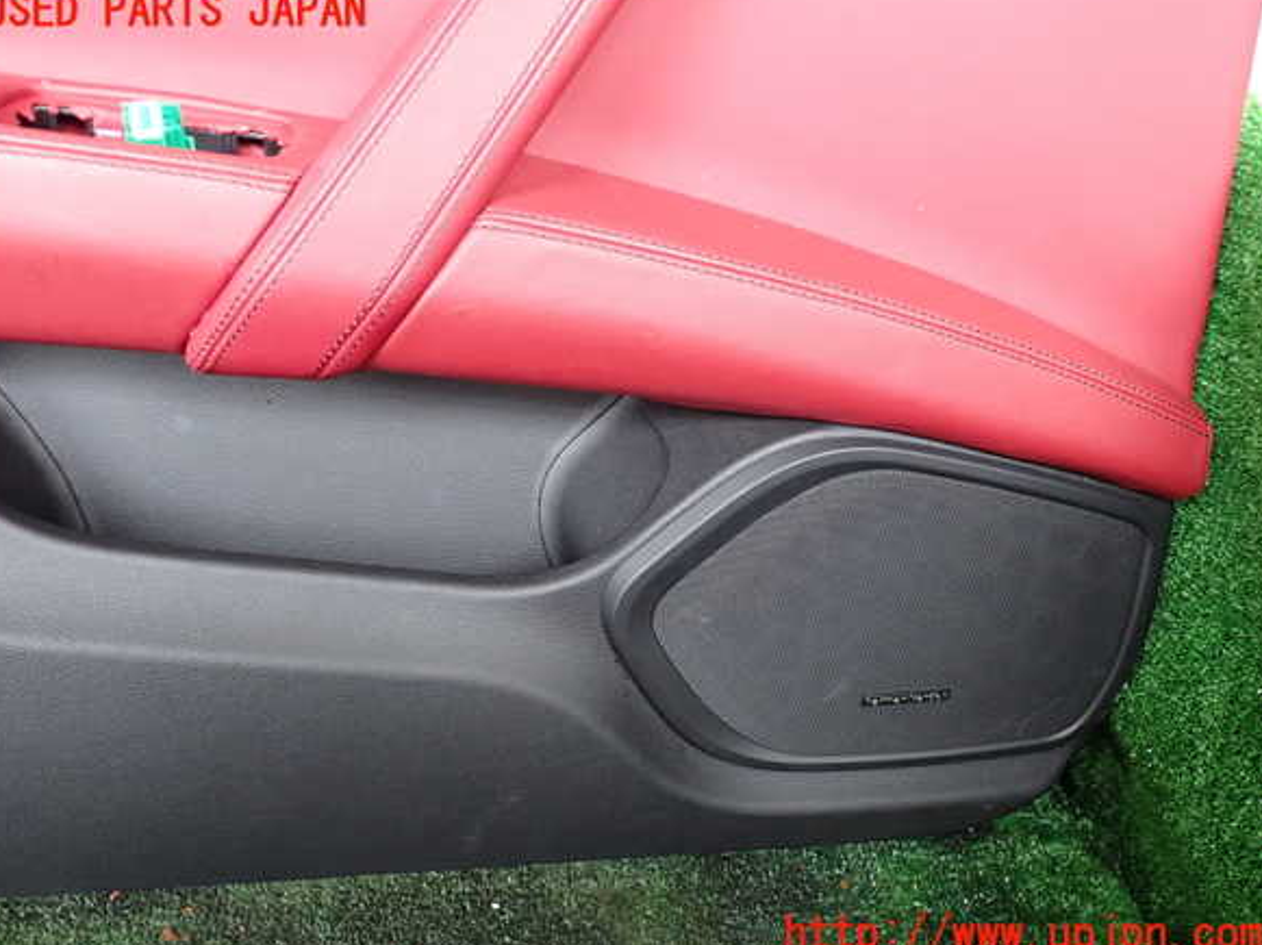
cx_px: 623
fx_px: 1129
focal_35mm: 31
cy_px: 474
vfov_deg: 45.4
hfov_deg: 58.4
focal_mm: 5.4
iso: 320
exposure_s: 1/30
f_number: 2.3
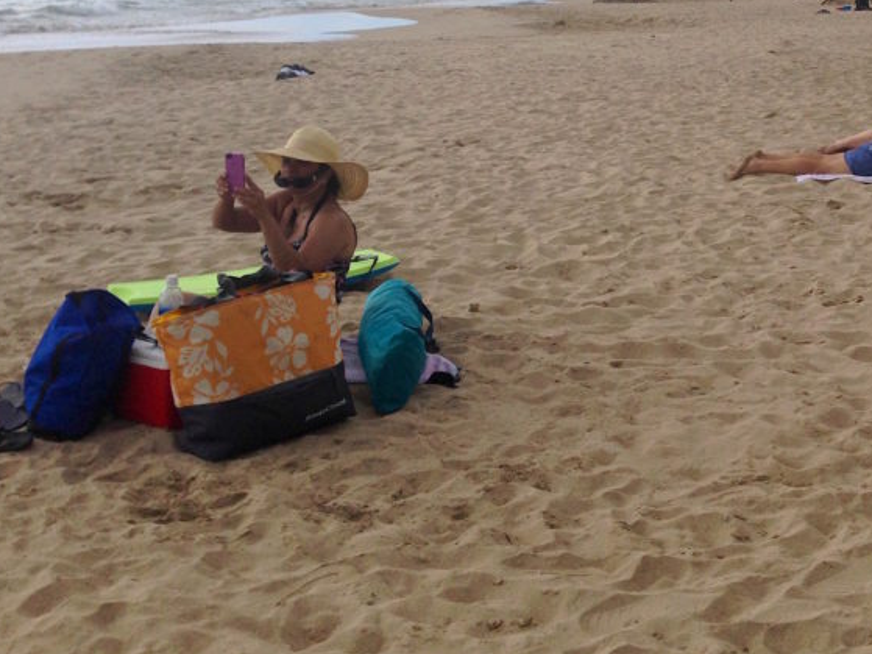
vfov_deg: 24.5
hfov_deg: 31.8
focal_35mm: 59
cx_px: 711
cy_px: 156
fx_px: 1486
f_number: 2.4
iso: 50
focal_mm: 4.12
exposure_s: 1/2169
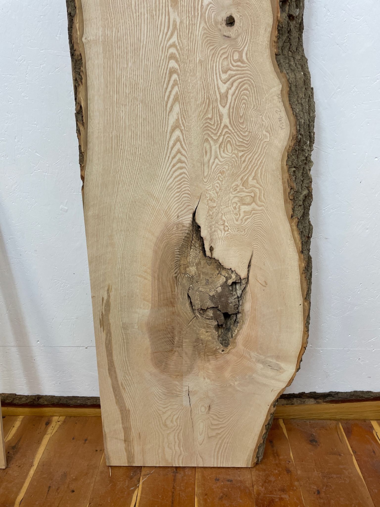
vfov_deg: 67.3
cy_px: 254
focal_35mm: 26
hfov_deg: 53.1
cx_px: 190
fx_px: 381
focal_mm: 4.2
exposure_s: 1/100
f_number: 1.6
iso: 100
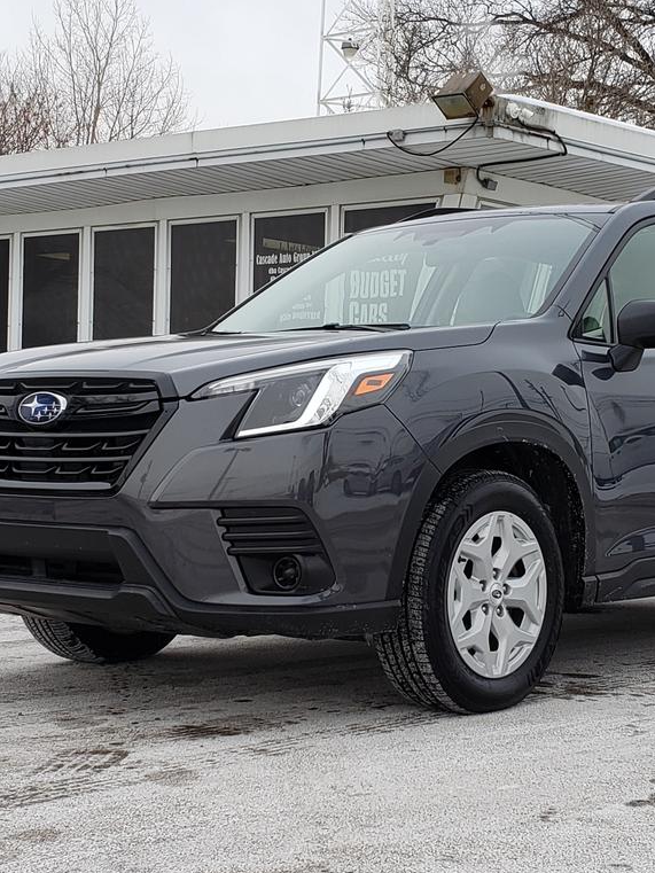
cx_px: 439
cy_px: 437
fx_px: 883
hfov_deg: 40.2
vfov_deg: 52.6
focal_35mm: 35
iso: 50
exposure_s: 1/492
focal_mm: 4.3
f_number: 2.4
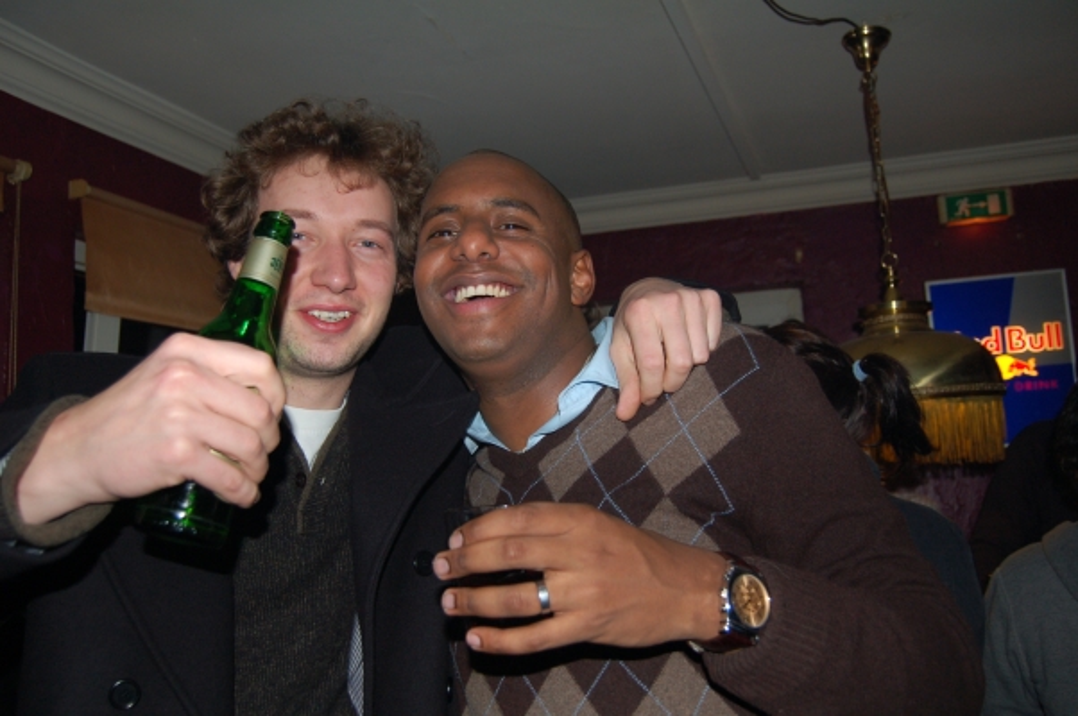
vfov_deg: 43.5
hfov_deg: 62.0
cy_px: 358
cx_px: 539
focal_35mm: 30
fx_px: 897
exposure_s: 1/60
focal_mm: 20
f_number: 3.8
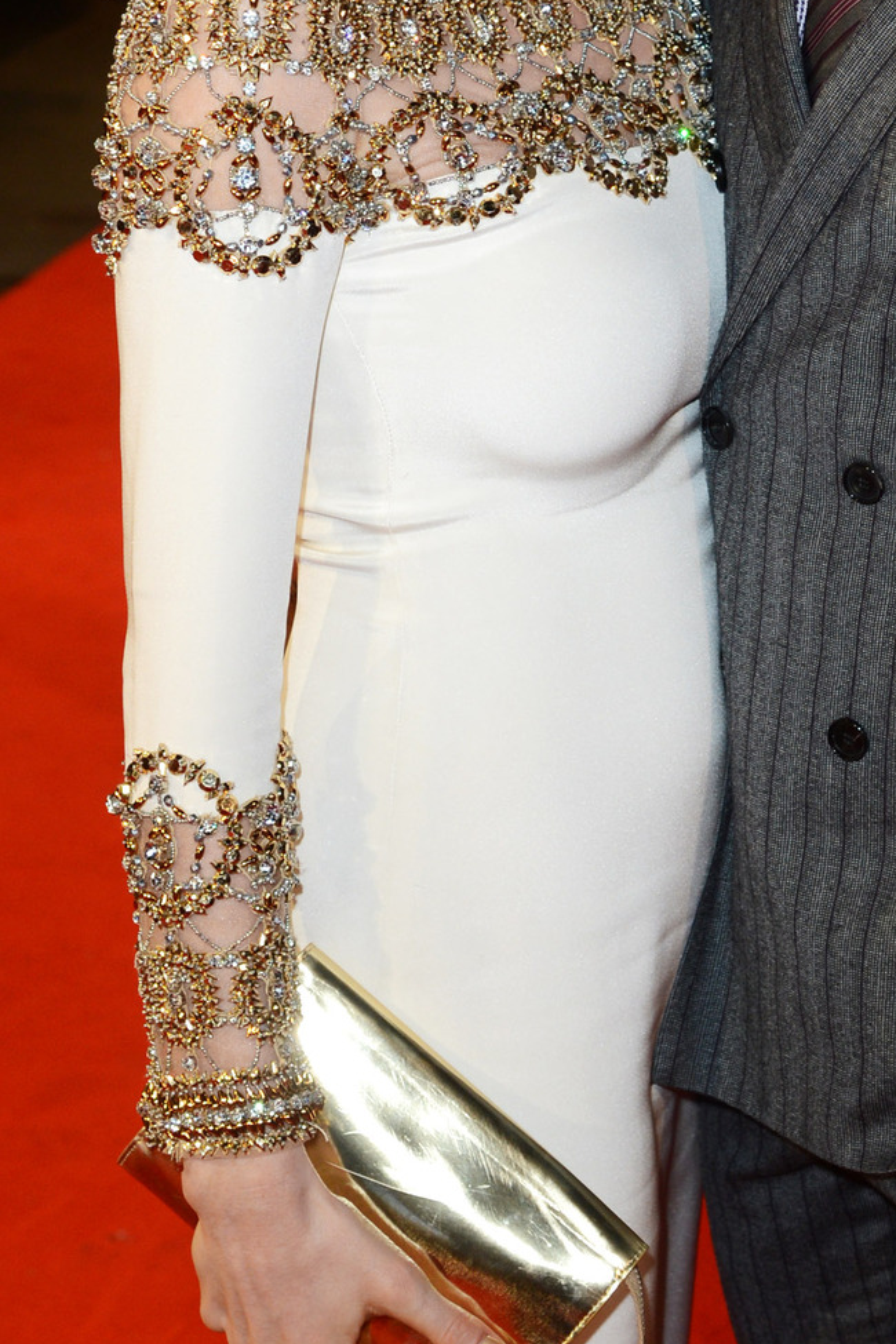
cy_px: 400
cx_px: 786
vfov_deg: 19.4
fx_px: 3920
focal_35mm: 105
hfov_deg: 12.9
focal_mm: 50
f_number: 6.3
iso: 800
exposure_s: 1/125
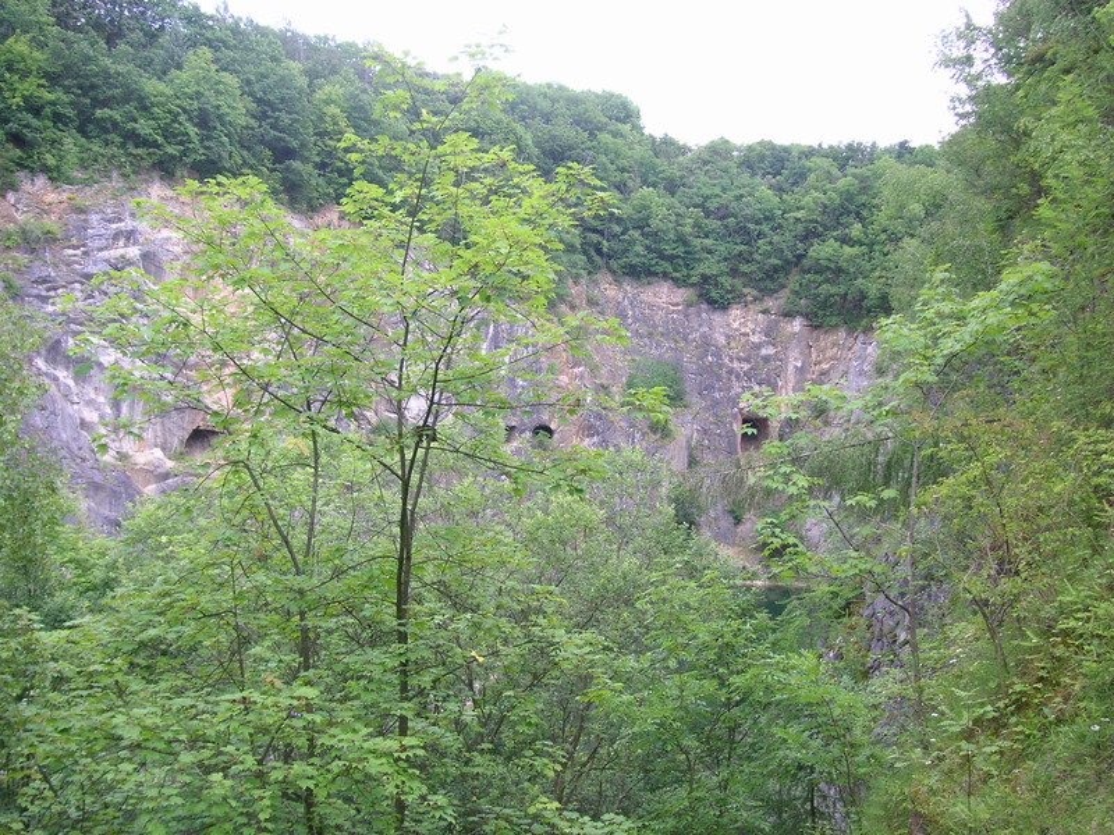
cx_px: 557
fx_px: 1319
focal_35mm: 41
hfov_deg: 45.8
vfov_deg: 35.1
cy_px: 418
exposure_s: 1/180
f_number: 3
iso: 50
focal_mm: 6.9
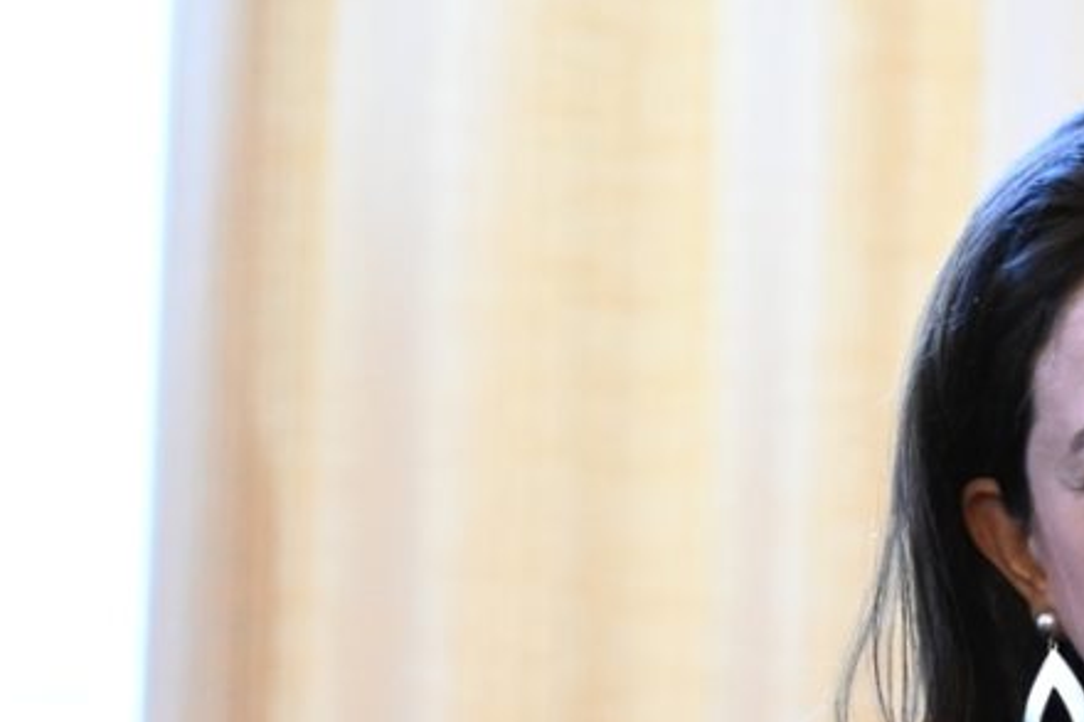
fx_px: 9029
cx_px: 1291
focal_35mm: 300
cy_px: 902
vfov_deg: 4.6
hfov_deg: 6.8
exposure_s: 1/160
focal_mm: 110
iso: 5000
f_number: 3.5
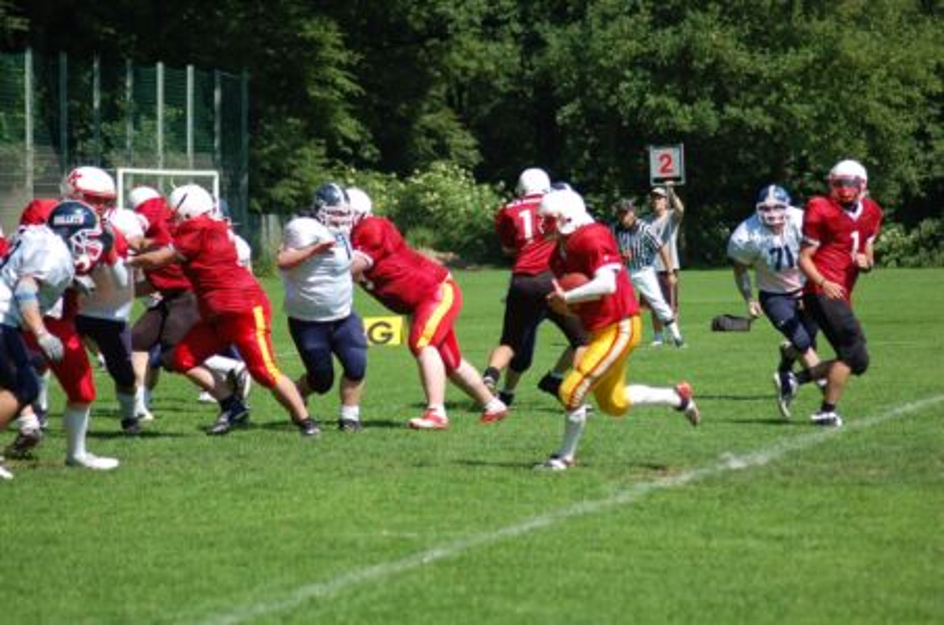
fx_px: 4710
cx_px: 472
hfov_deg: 11.4
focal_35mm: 180
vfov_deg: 7.6
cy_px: 312
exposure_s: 1/1000
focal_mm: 120
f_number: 4.2
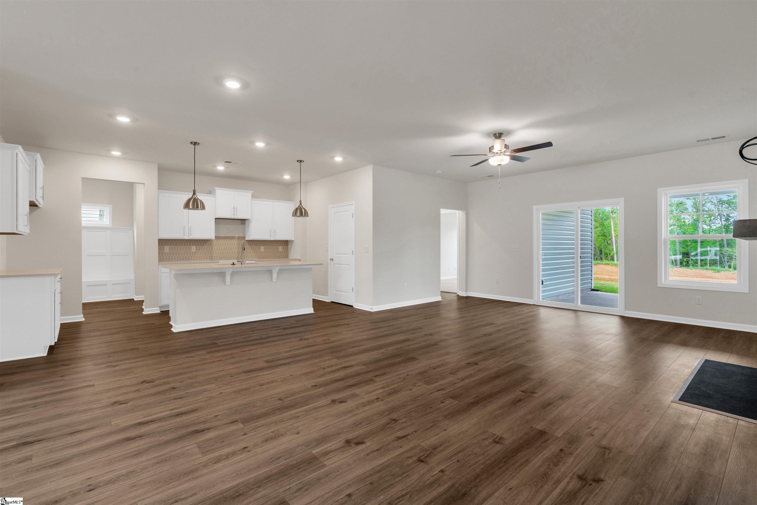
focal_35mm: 16
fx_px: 336
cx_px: 378
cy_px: 252
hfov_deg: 96.7
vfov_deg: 73.8
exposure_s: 1/13
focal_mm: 16
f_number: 9
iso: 320
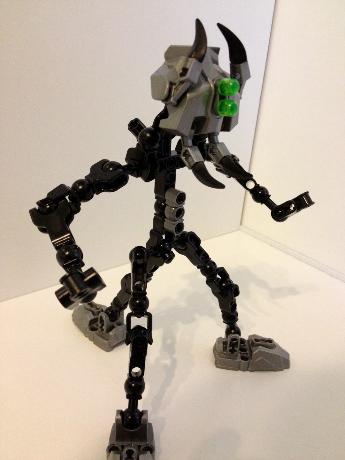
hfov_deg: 40.7
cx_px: 172
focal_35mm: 35
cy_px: 230
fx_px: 465
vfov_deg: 52.6
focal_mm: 4.28
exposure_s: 1/20
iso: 250
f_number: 2.4
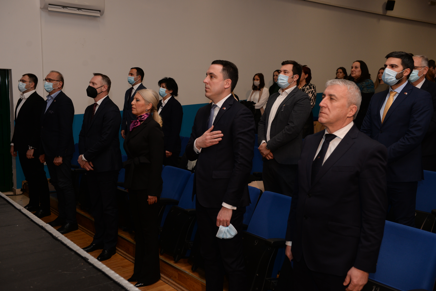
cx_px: 218
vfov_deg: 35.1
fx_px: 460
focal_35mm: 38
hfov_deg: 50.7
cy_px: 146
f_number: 4.5
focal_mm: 38
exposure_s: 1/200
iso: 800
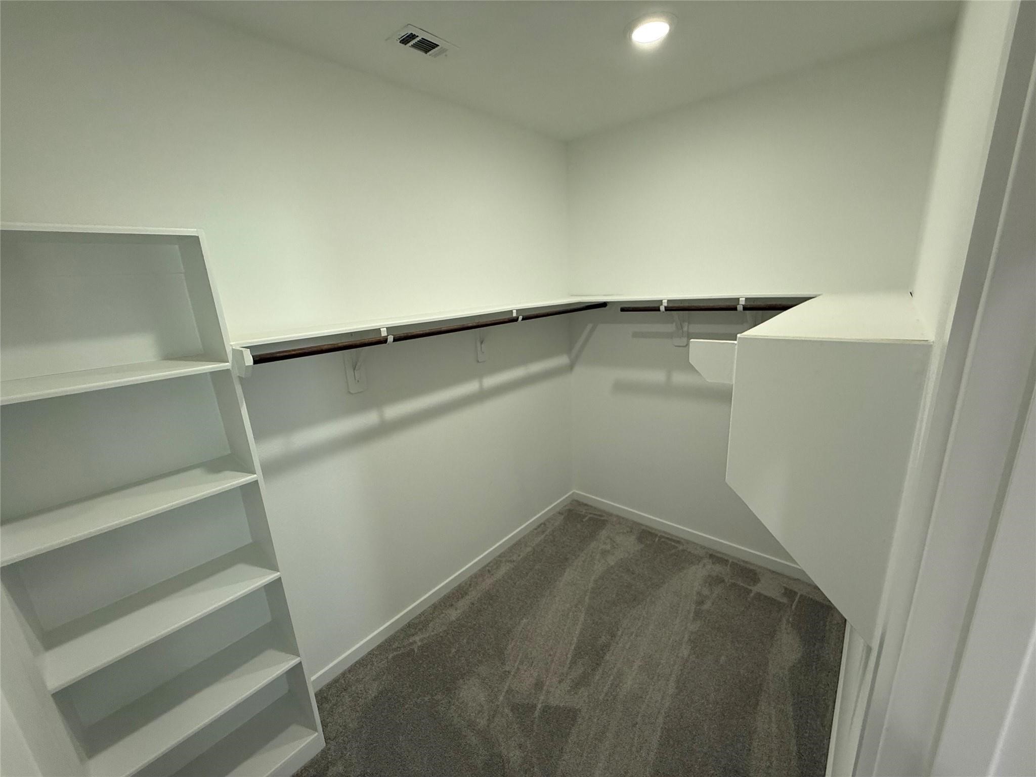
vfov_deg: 85.7
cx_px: 518
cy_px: 388
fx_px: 419
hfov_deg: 102.1
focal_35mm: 14
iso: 160
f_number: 2.2
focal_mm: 2.22
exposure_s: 1/120
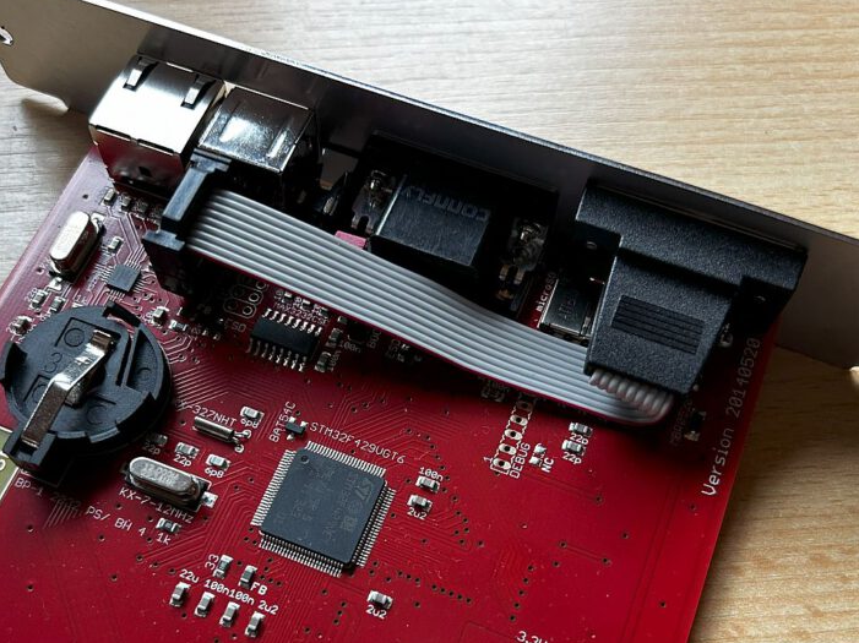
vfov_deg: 37.0
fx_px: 942
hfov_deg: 48.9
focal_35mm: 38
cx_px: 391
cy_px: 461
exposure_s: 1/121
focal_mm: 5.7
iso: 100
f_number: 1.5
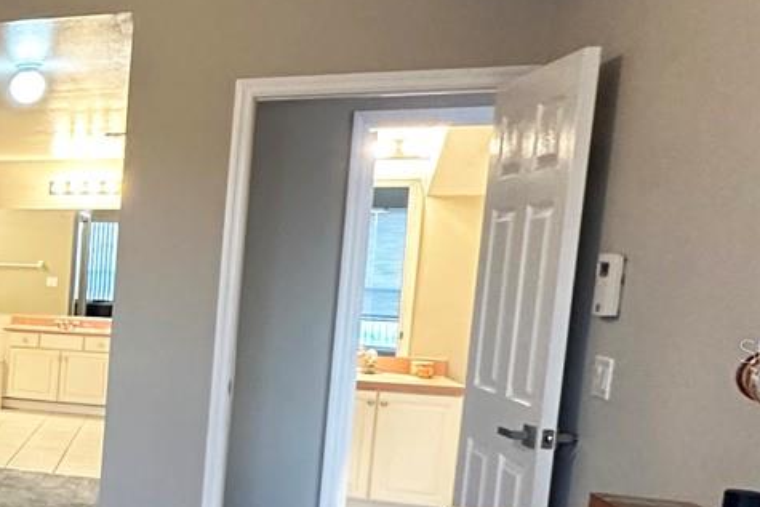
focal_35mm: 49
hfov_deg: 27.4
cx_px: -390
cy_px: 350
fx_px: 1035
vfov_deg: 27.3
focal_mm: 2.22
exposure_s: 1/60
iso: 320
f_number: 2.2
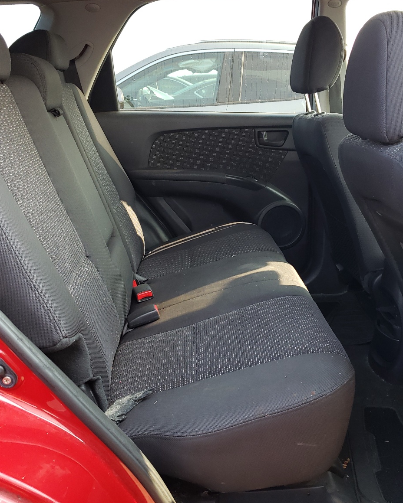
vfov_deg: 51.5
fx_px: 522
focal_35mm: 35
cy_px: 248
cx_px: 233
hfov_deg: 42.1
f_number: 1.5
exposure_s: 1/120
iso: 67
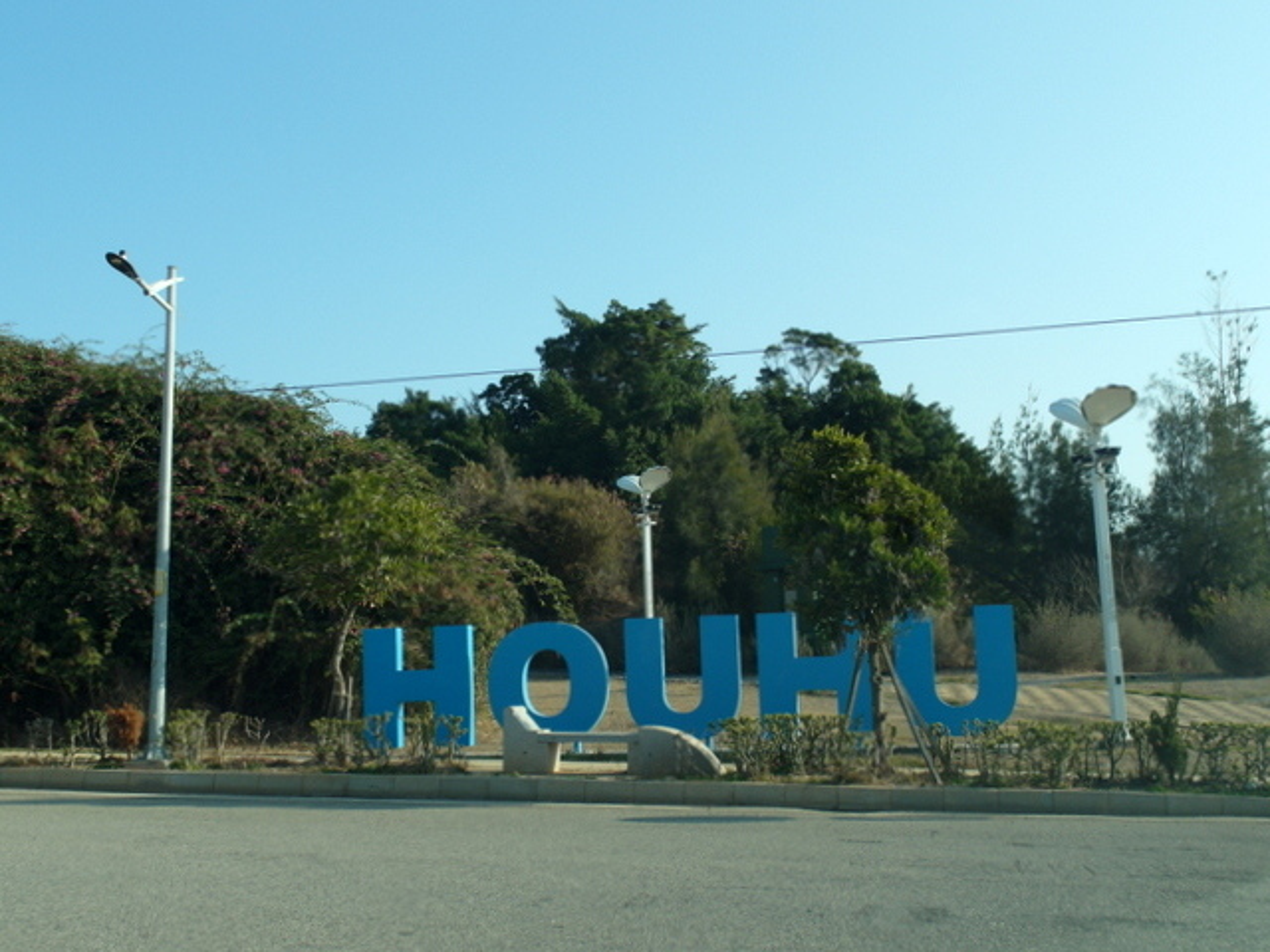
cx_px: 635
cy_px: 476
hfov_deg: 45.8
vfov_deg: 35.1
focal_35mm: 41
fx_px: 1504
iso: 80
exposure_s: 1/500
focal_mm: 8.9
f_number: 3.7
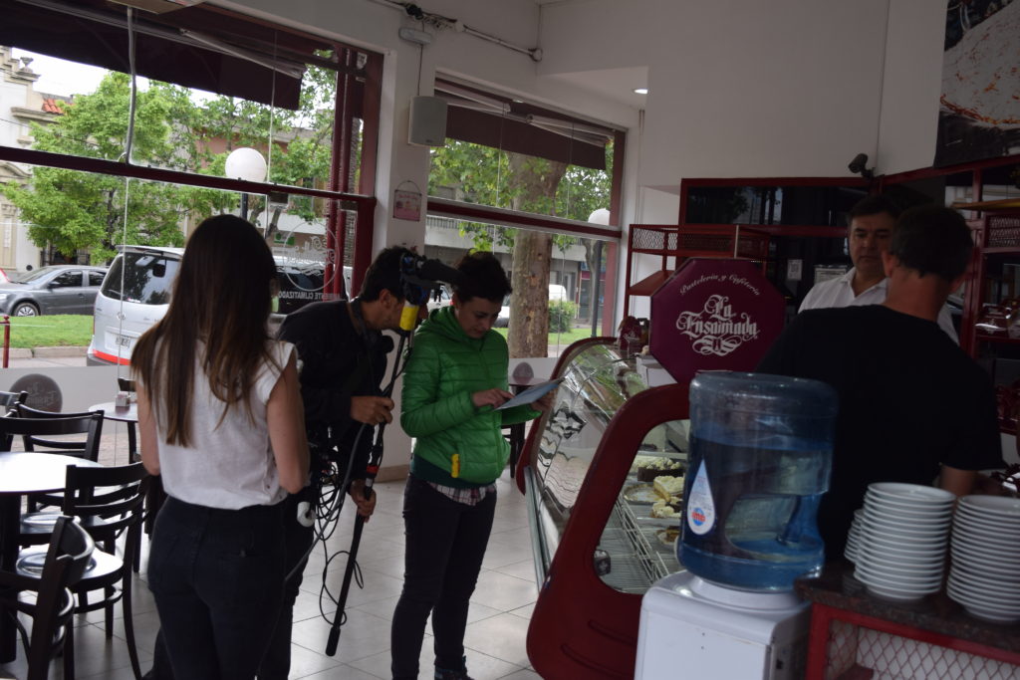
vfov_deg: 35.5
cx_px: 510
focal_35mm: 38
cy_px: 340
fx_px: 1063
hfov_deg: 51.3
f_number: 5
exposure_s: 1/100
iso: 400
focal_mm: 25
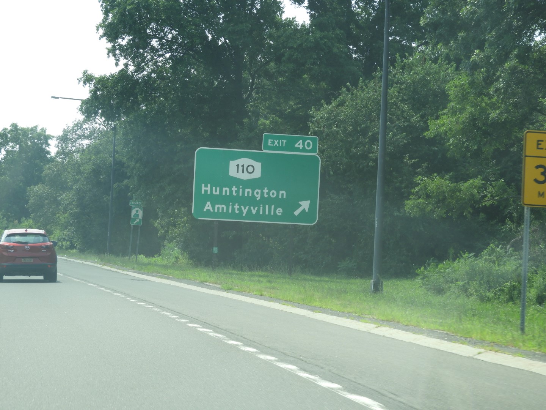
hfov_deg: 18.7
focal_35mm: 105
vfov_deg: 14.1
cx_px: 273
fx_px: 1656
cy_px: 205
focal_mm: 18.8
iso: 100
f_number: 4.8
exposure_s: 1/200
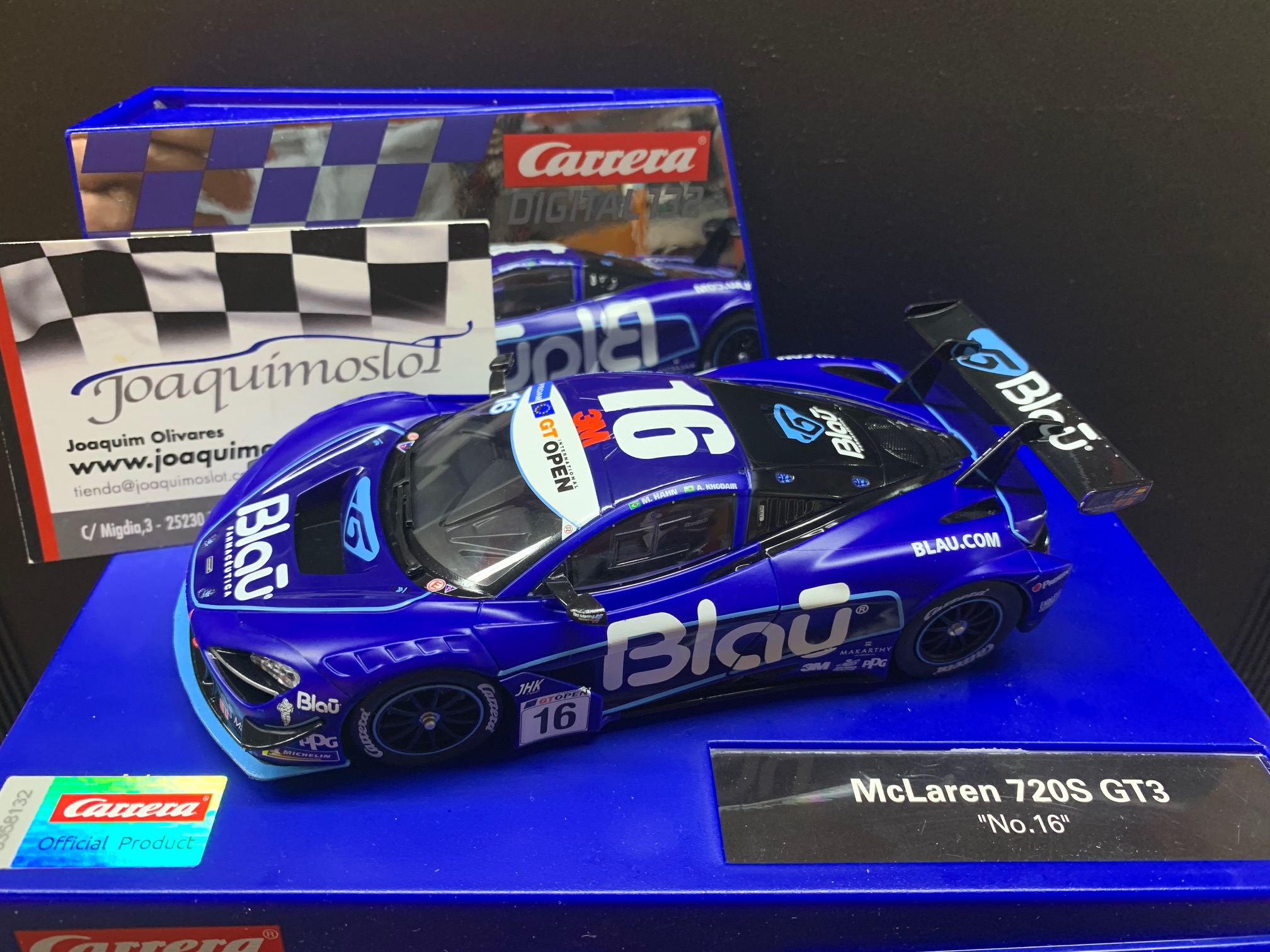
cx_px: 635
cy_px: 476
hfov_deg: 67.3
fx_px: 954
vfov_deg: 53.1
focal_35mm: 26
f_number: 1.8
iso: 160
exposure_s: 1/50
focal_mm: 4.25
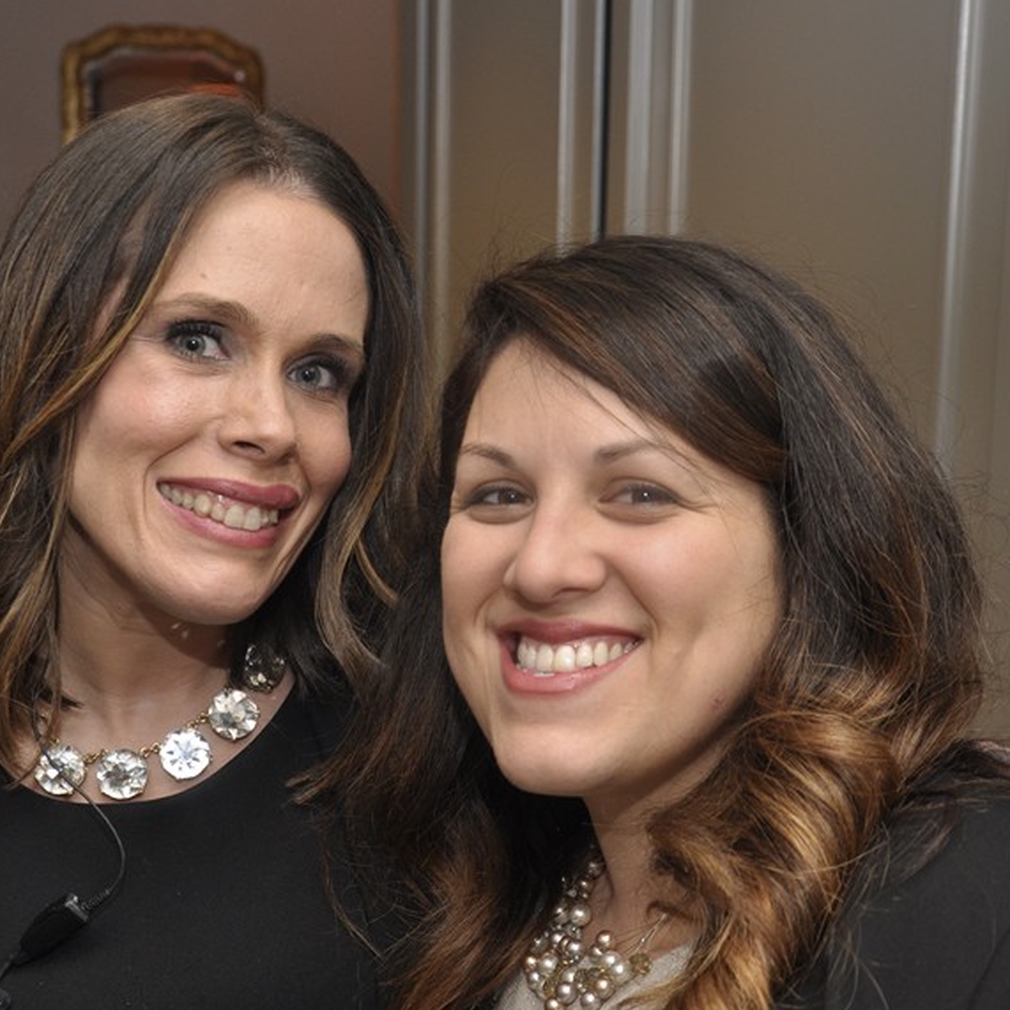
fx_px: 1915
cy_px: 562
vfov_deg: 29.5
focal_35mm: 58
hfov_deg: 29.5
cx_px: 479
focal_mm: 26
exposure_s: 1/60
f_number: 5
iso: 400
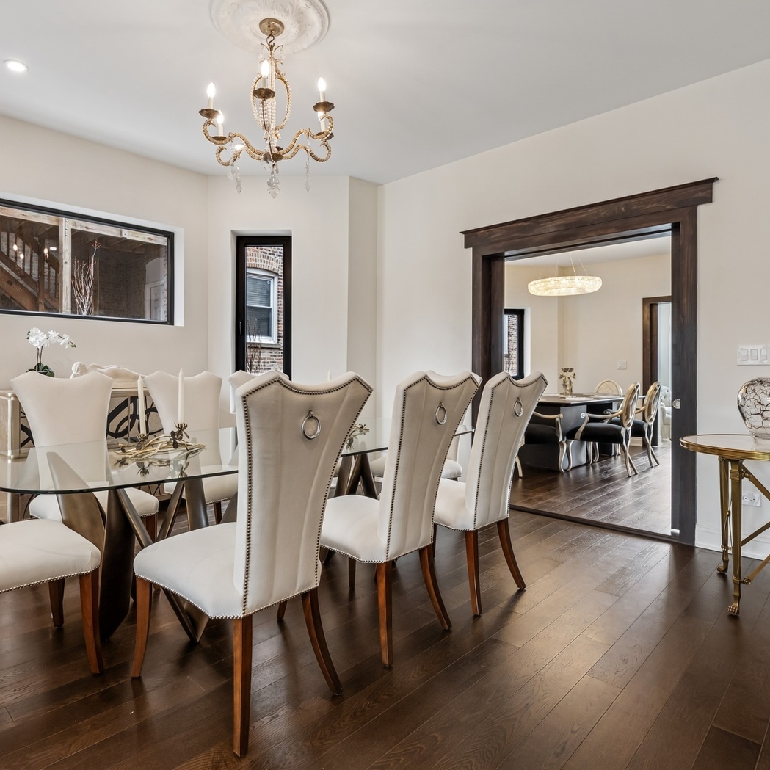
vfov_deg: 72.1
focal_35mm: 21
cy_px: 382
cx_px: 335
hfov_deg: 71.8
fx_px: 528
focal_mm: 16
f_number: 8
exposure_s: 1/10
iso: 320
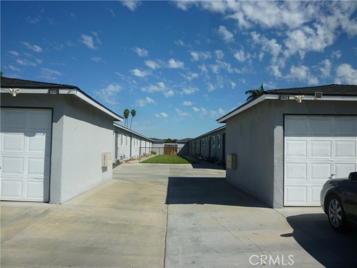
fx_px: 299
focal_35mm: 29
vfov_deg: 48.2
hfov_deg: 61.7
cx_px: 178
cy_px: 134
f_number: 5
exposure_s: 1/640
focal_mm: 5.2
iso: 80
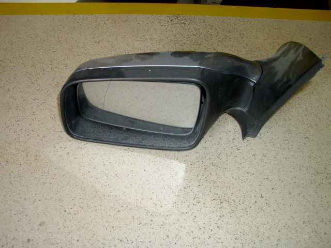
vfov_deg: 40.7
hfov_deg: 52.6
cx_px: 166
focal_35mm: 35
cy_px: 124
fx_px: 335
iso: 200
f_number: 3
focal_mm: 6.2
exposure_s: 1/60
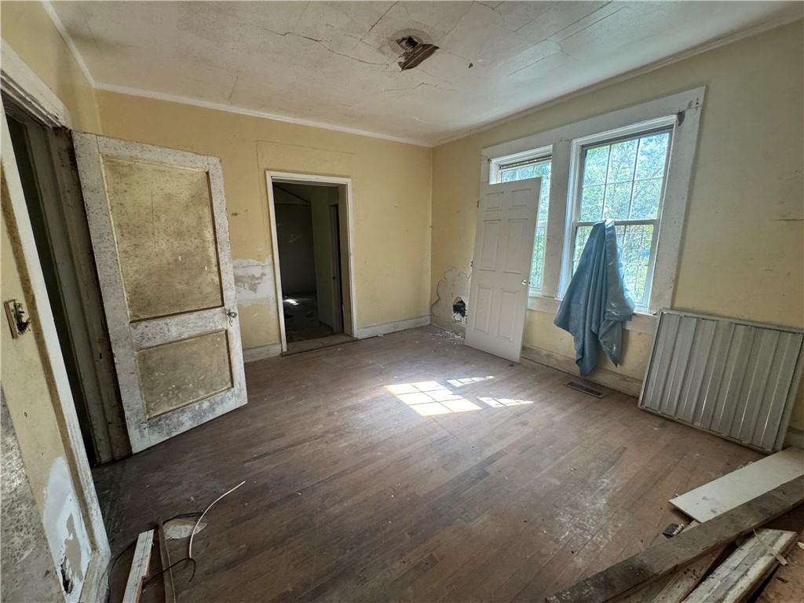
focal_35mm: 14
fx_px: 325
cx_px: 402
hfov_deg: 102.1
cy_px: 302
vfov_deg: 85.7
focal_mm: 2.22
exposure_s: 1/99
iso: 250
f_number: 2.2
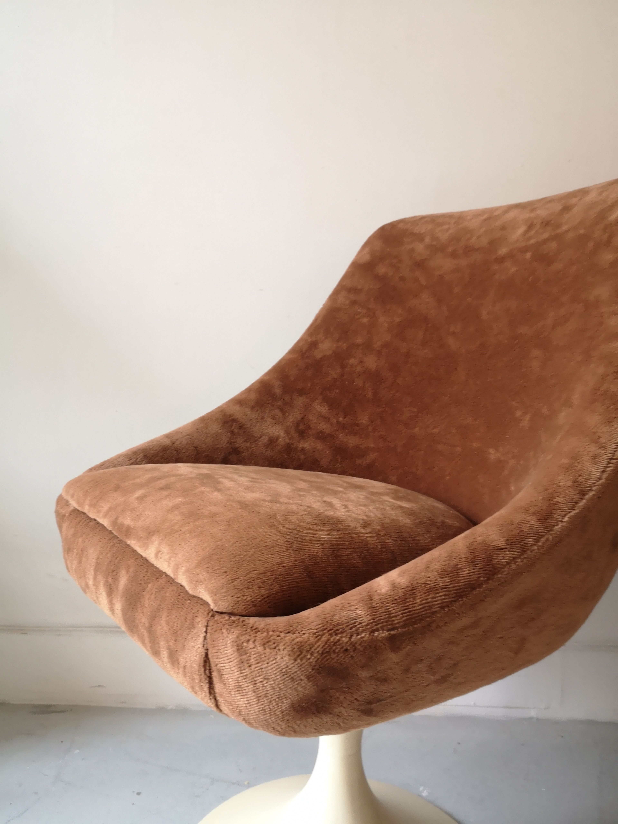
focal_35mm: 27
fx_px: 643
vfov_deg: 65.3
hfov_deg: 51.4
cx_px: 309
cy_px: 412
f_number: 1.8
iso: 400
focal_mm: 3.95
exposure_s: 1/33.3
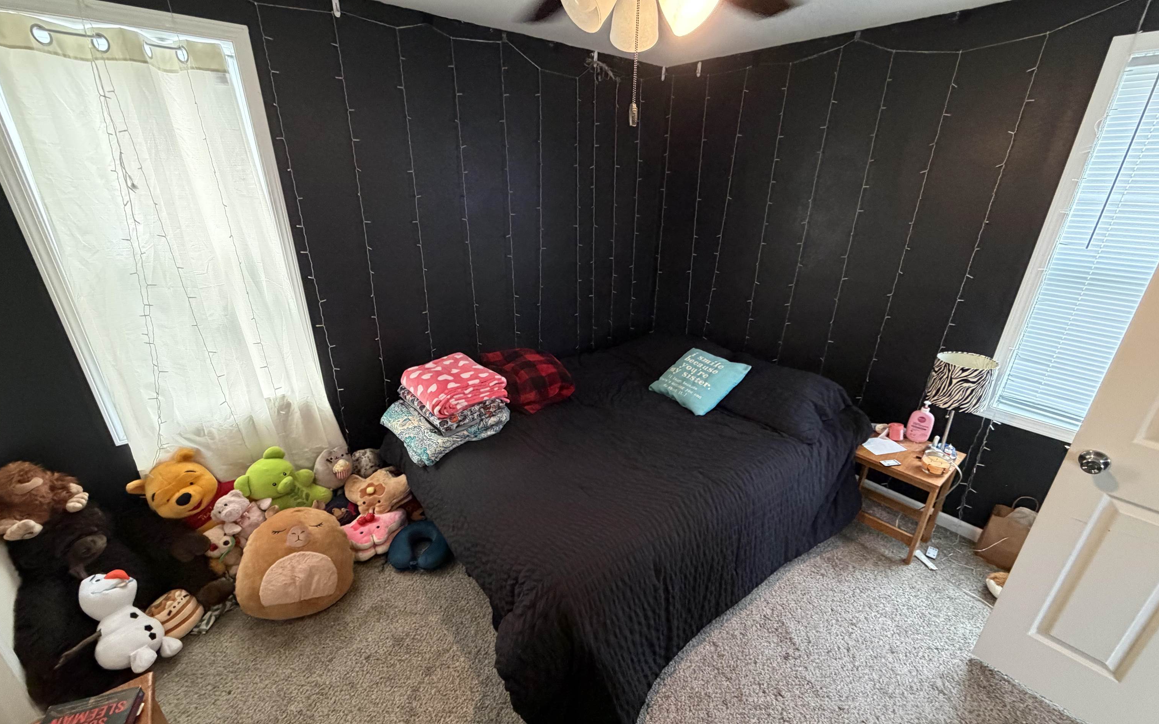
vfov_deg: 74.8
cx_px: 581
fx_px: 474
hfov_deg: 101.5
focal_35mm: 15
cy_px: 378
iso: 500
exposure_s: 1/60
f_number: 2.2
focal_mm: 2.22
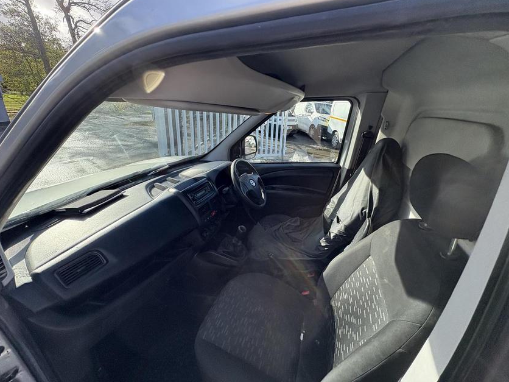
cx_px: 265
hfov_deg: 98.1
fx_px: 221
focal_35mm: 15
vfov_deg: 81.6
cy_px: 179
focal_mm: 2.22
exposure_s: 1/473
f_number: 2.2
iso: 64
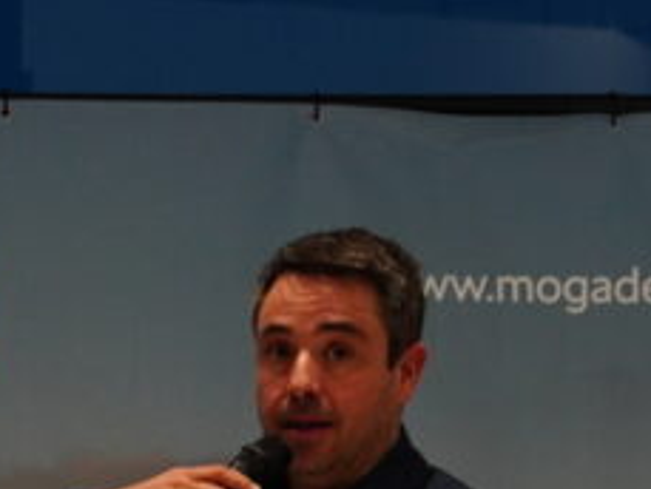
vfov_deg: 4.8
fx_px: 5814
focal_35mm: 309
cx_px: -31
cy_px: 692
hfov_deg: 6.4
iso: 1000
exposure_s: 1/80
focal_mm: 48
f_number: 5.6
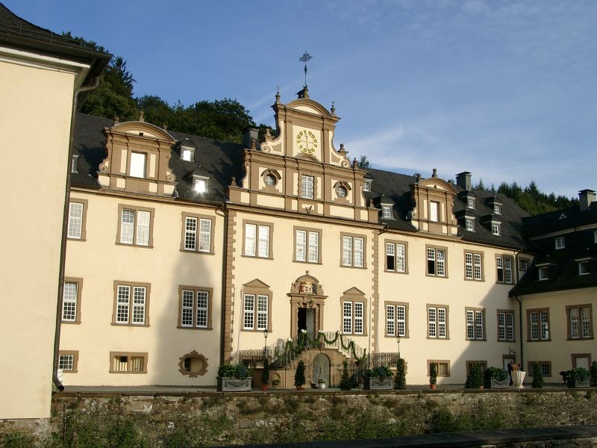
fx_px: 690
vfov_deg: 36.0
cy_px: 224
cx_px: 298
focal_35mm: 40
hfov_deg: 46.8
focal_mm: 8.4
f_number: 4
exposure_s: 1/589
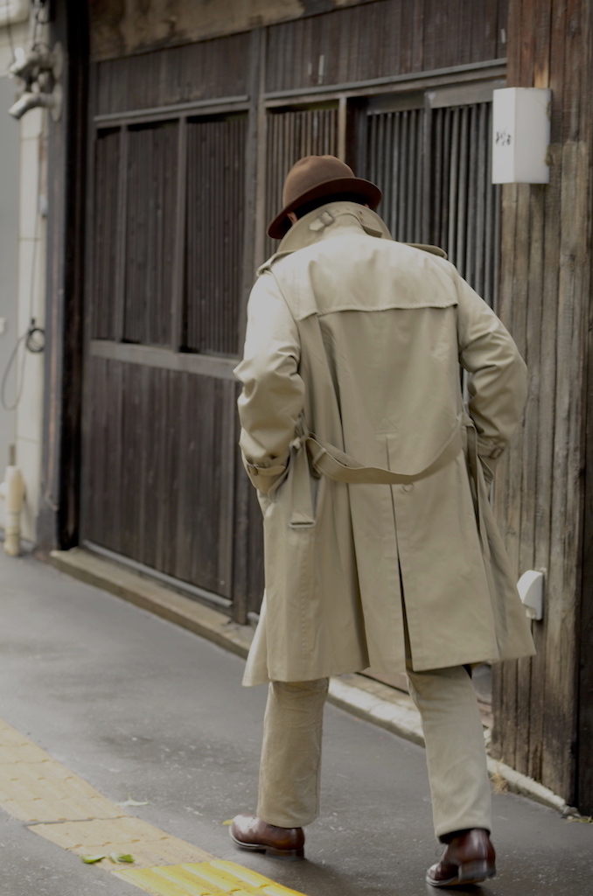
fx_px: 3165
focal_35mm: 128
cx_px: 296
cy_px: 448
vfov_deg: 16.1
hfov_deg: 10.7
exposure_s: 1/80
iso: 160
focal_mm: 85
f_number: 1.8
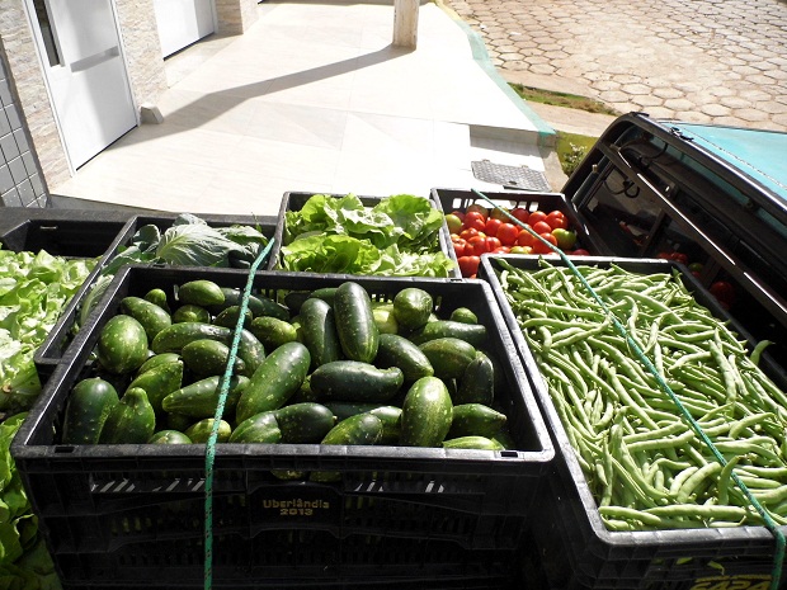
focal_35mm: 25
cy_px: 295
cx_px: 394
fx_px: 568
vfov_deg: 54.9
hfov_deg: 69.4
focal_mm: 4.5
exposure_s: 1/200
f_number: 8.9
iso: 100
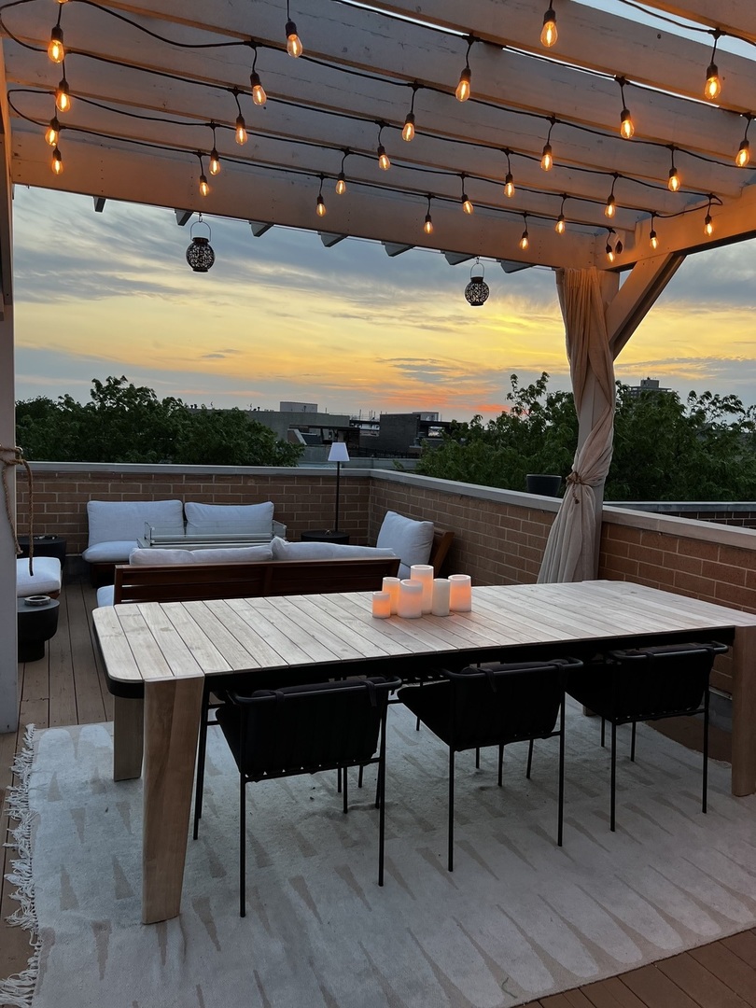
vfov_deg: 67.3
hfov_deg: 53.1
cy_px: 504
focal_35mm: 26
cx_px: 378
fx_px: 757
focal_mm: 5.7
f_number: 1.5
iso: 80
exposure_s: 1/120
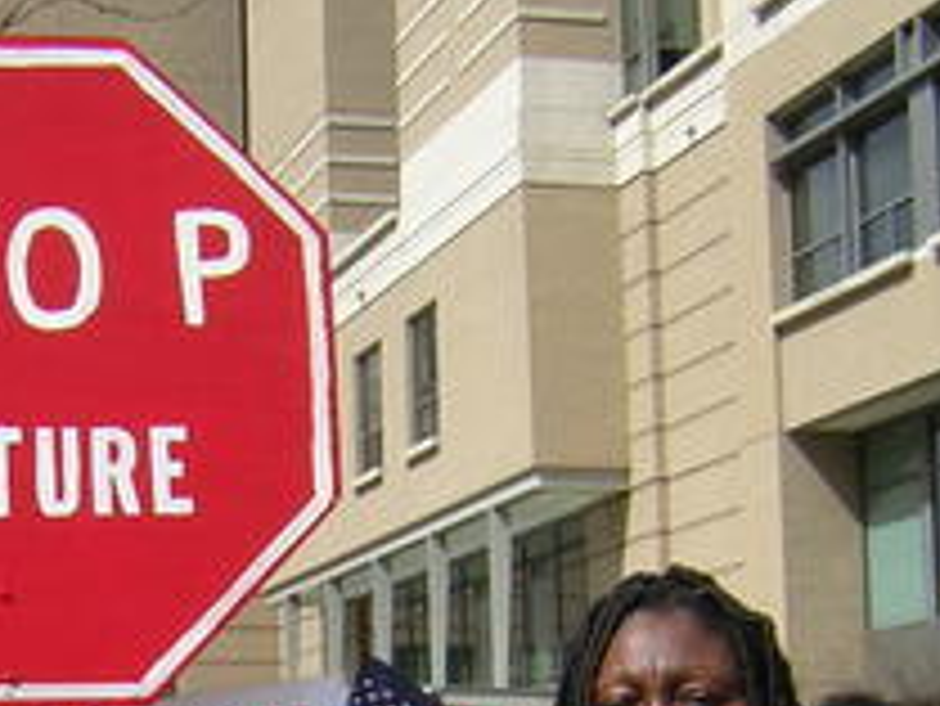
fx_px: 2337
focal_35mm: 86
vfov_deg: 16.9
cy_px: 681
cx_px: 216
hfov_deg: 22.5
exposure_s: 1/431
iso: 100
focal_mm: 4.7
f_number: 5.2
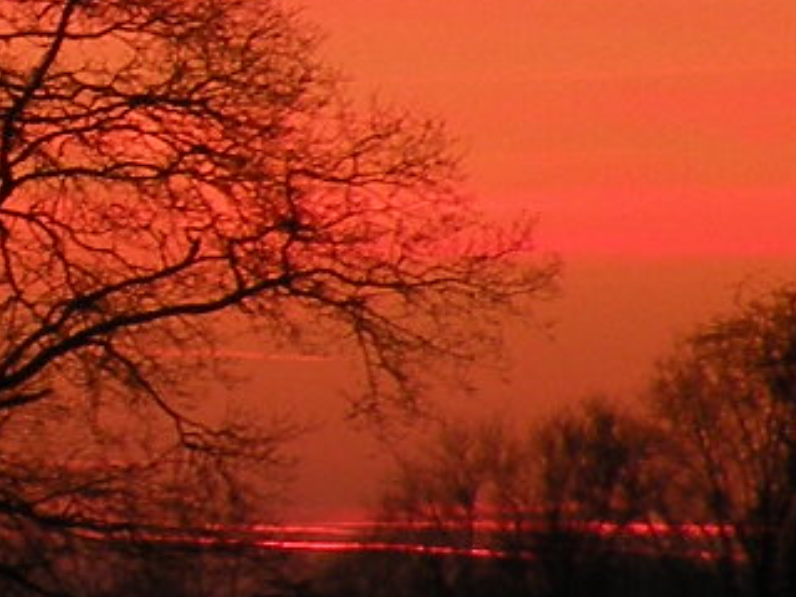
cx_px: 264
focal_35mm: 381
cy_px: 82
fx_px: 8761
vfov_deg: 3.9
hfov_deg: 5.2
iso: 64
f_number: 4.5
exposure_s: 1/16
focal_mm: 21
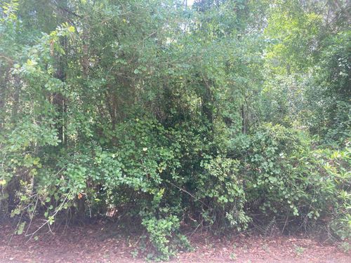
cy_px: 132
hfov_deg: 63.4
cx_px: 176
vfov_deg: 49.7
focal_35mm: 28
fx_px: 284
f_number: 1.8
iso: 20
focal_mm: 3.99
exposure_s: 1/128
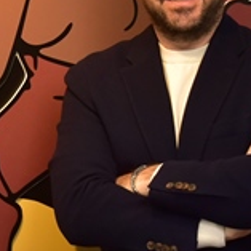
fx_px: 1534
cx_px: -93
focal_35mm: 187
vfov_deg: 9.3
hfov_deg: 9.2
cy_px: 80
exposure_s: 1/100
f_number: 4.5
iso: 1250
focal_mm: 45
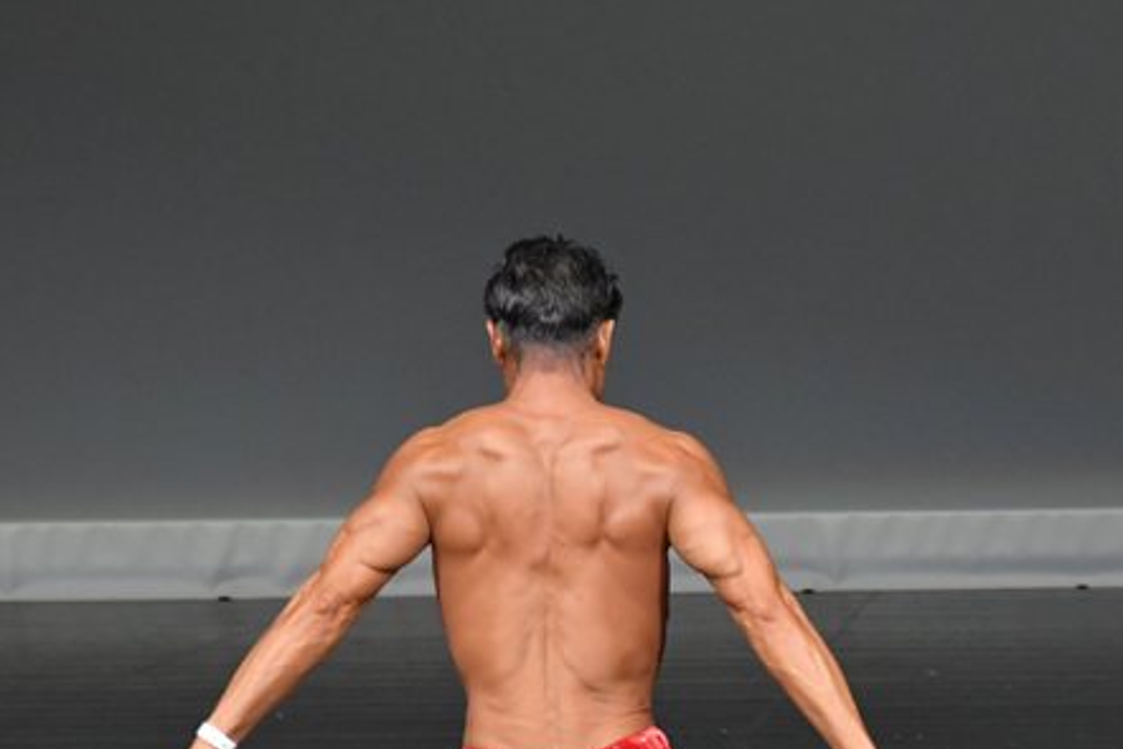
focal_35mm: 657
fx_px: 20500
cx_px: 817
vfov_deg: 2.1
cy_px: 609
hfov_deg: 3.1
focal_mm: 250
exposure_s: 1/400
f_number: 5.6
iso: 4000
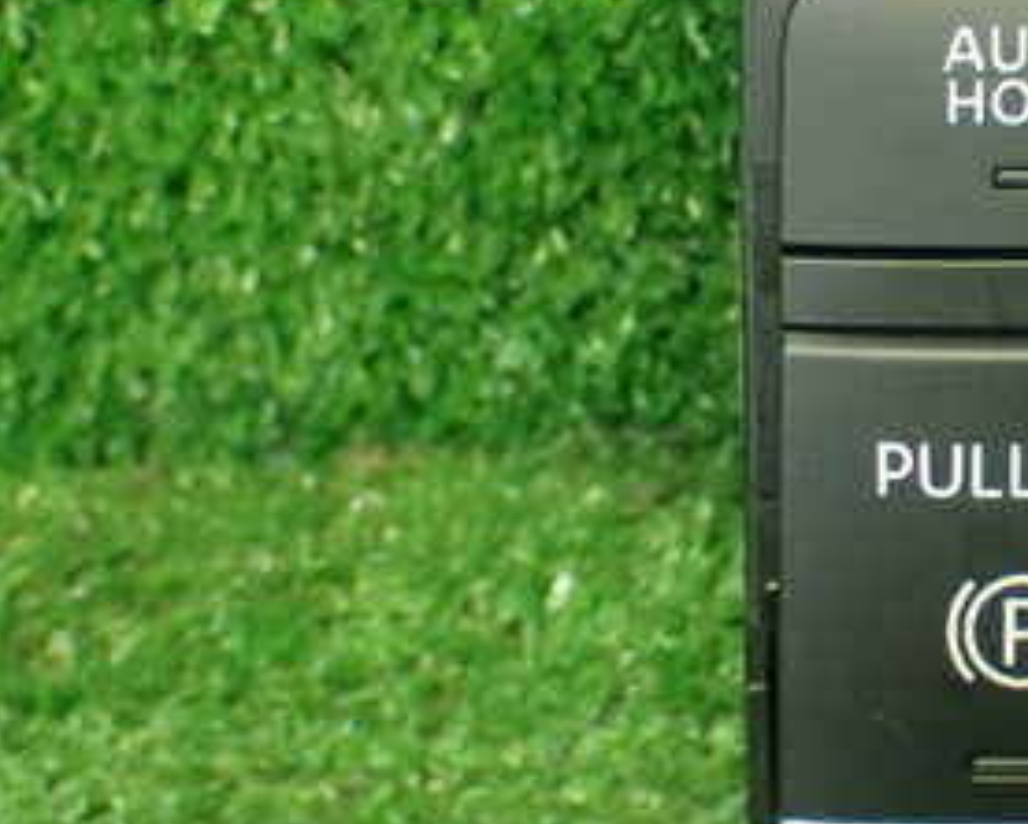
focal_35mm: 114
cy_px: 308
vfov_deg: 13.5
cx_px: 1047
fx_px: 3471
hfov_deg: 16.5
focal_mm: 9.65
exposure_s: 1/50
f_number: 3.3
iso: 800
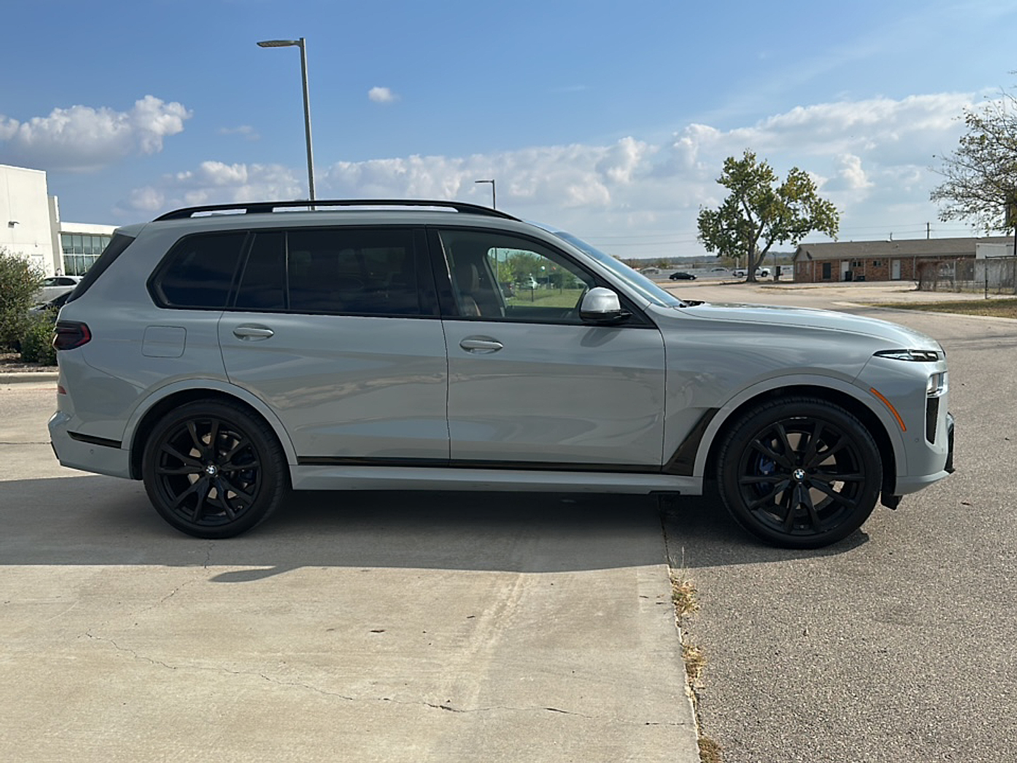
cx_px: 508
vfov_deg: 54.9
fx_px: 734
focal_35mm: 25
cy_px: 382
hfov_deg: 69.4
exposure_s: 1/5587
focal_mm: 6.86
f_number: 1.78
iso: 80
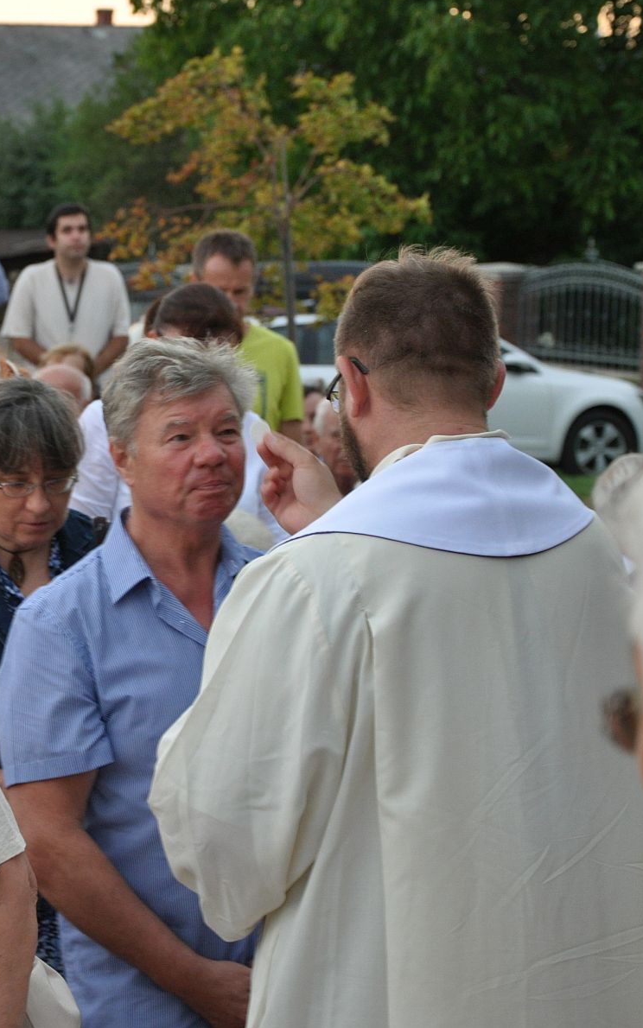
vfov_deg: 15.6
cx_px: 68
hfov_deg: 9.7
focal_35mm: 134
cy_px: 512
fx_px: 3756
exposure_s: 1/50
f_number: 5
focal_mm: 58
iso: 800
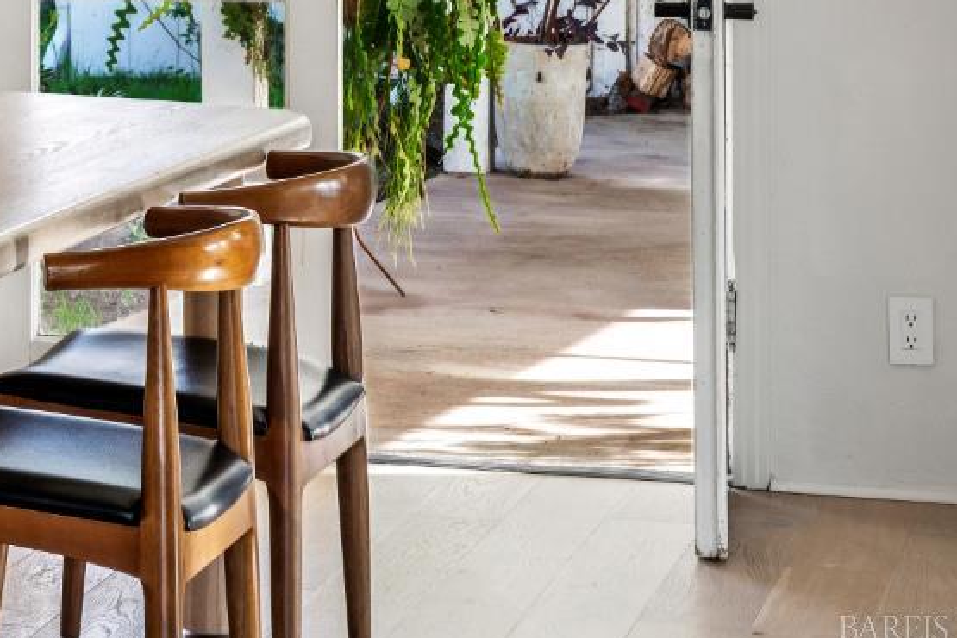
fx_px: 3881
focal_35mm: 146
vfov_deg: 9.3
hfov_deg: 13.5
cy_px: -172
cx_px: -314
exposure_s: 1/10
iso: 320
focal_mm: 54
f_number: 11
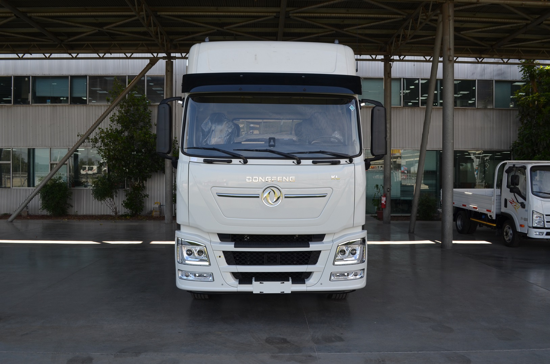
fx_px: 503
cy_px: 182
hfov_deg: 57.3
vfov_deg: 39.8
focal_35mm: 33
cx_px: 275
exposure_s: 1/160
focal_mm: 22
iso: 200
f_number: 6.3
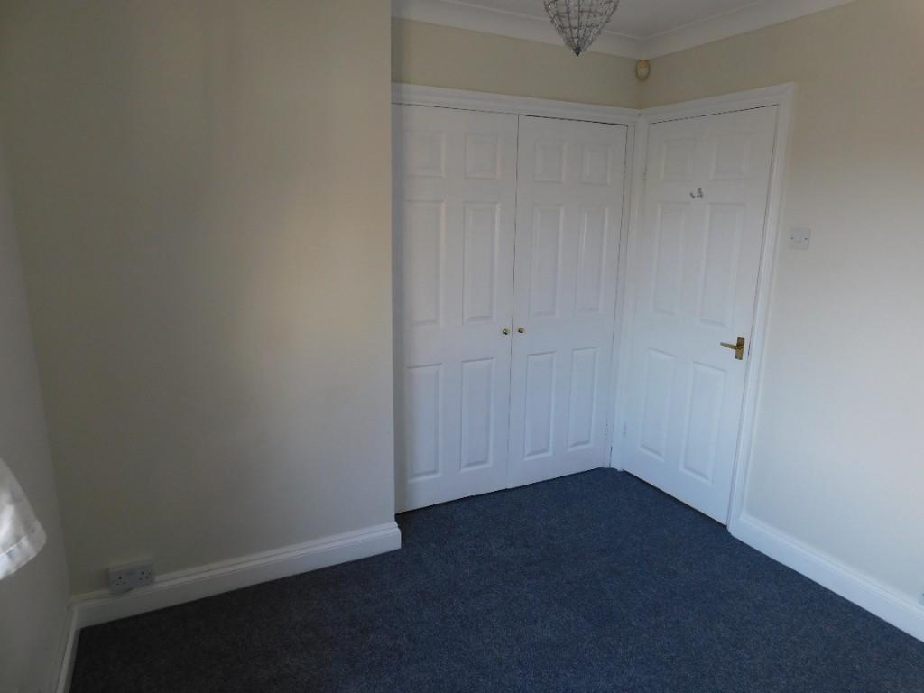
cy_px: 346
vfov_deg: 58.9
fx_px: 614
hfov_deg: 73.9
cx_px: 462
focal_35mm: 23
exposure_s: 1/50
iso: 125
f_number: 3
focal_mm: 4
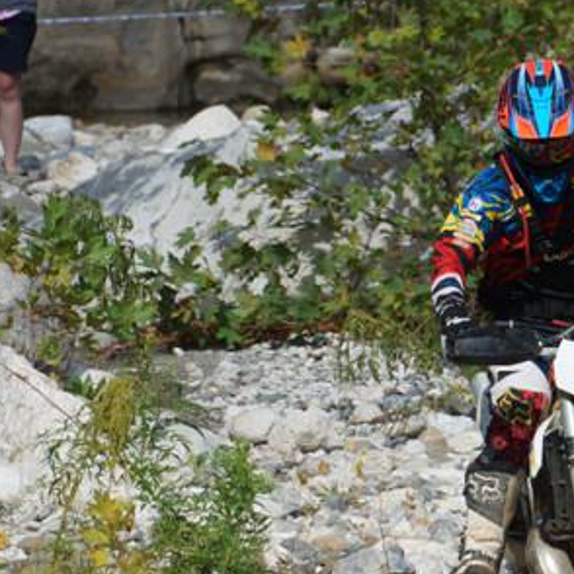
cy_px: 356
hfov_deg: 3.2
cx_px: 537
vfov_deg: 3.2
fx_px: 10393
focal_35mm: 554
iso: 100
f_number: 8
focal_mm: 200
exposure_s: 1/400
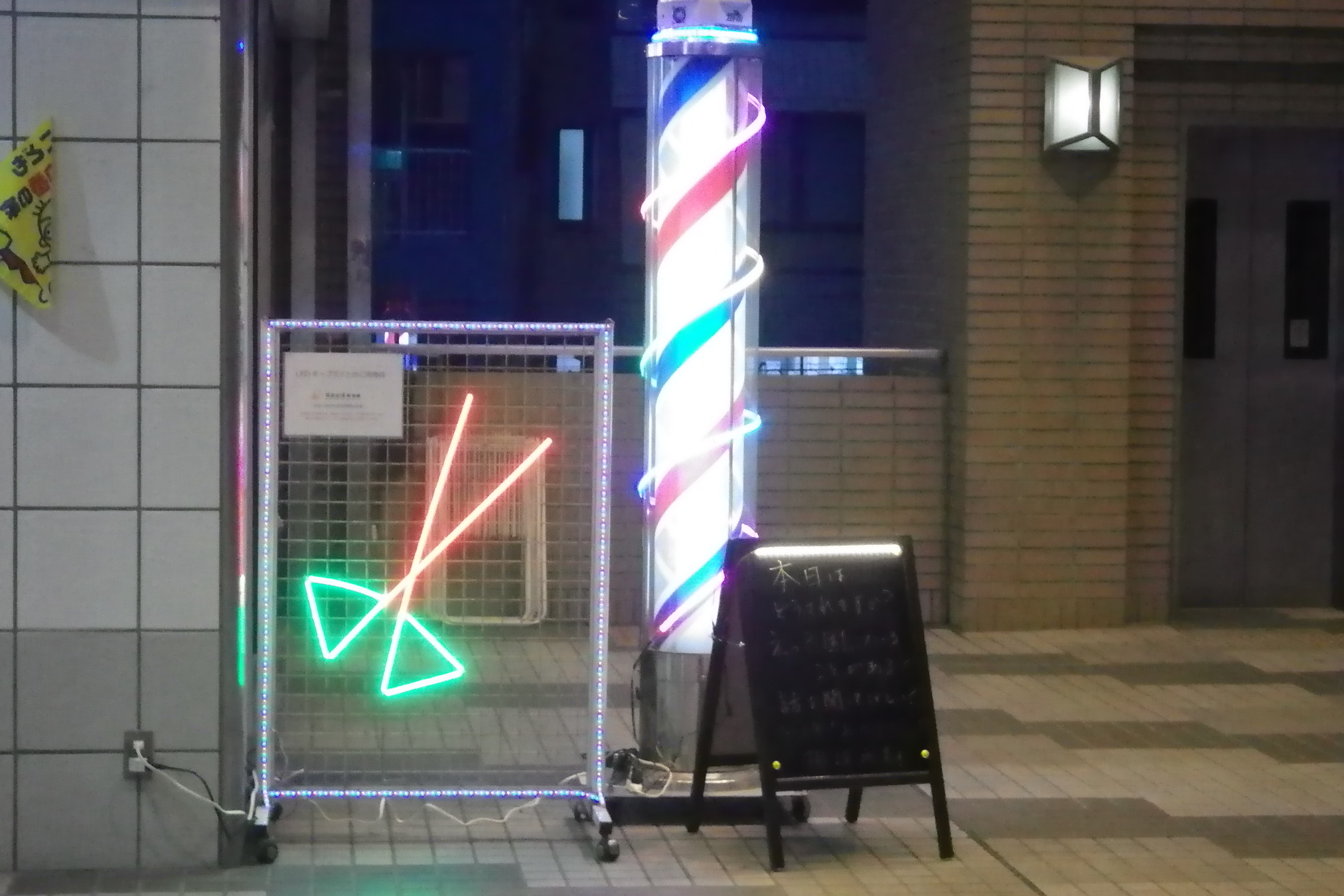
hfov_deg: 25.1
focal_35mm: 81
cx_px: 672
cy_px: 395
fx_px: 3024
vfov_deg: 16.9
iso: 800
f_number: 4.8
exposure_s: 1/50
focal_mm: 13.7
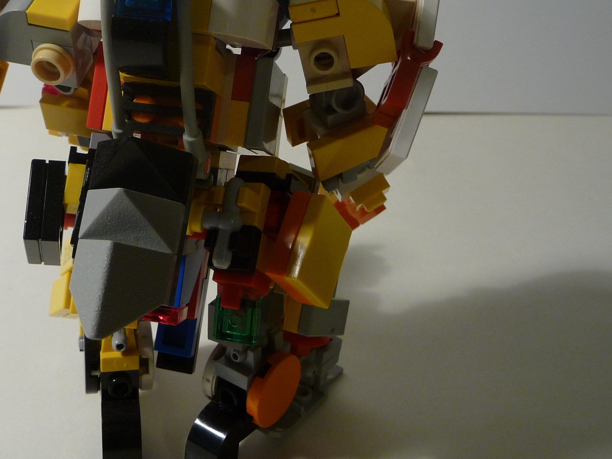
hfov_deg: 41.7
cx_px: 225
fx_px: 796
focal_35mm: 45
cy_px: 143
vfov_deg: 31.9
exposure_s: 1/30
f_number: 3.3
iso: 160
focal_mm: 4.7
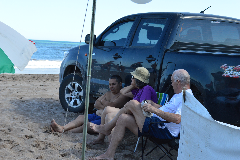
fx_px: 520
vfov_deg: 17.5
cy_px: 80
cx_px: 120
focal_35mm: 78
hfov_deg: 26.0
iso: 400
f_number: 10
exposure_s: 1/200
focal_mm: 52
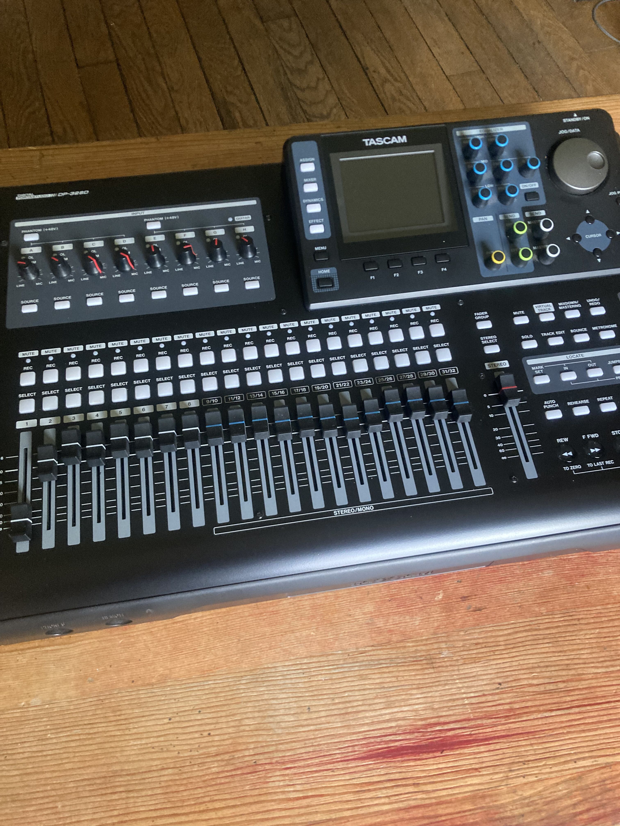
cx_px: 310
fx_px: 669
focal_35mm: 28
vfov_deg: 63.4
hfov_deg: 49.7
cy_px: 413
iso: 400
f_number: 1.8
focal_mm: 3.99
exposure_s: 1/40
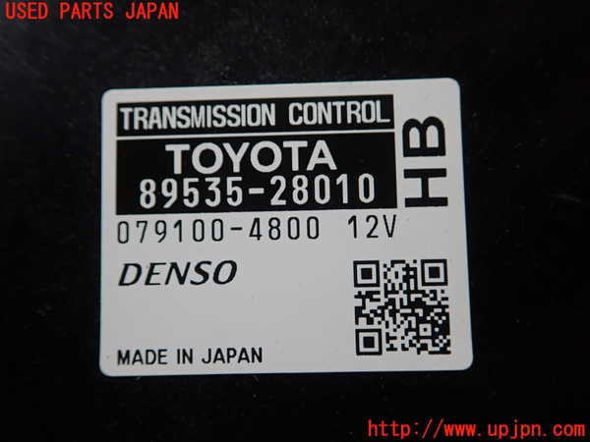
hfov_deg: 60.0
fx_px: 511
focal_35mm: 30
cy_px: 221
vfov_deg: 46.8
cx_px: 295
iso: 200
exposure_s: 1/125
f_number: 2.3
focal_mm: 5.5
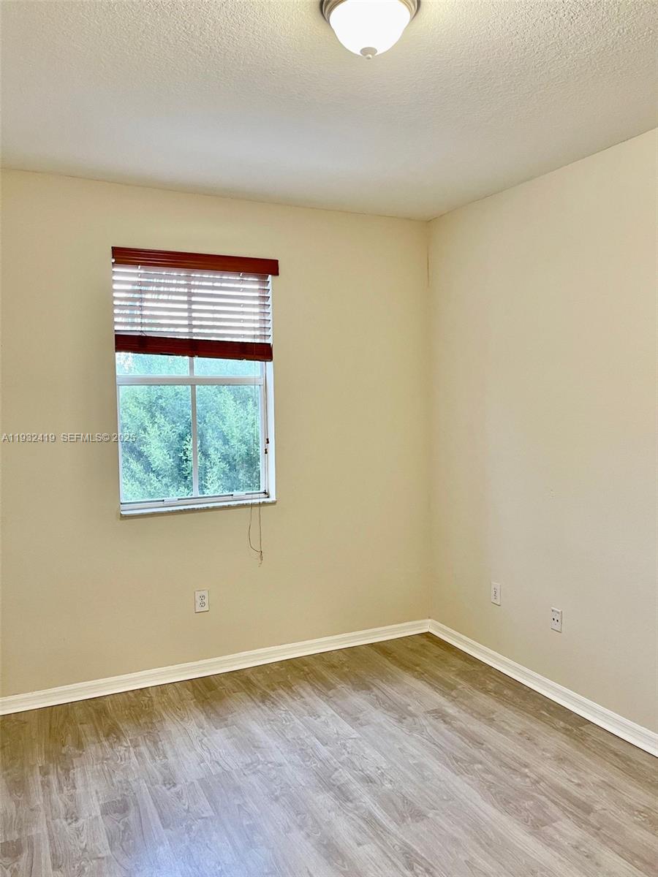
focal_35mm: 26
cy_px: 438
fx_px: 659
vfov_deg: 67.3
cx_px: 329
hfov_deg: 53.1
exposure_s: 1/60
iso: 250
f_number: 1.6
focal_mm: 5.1
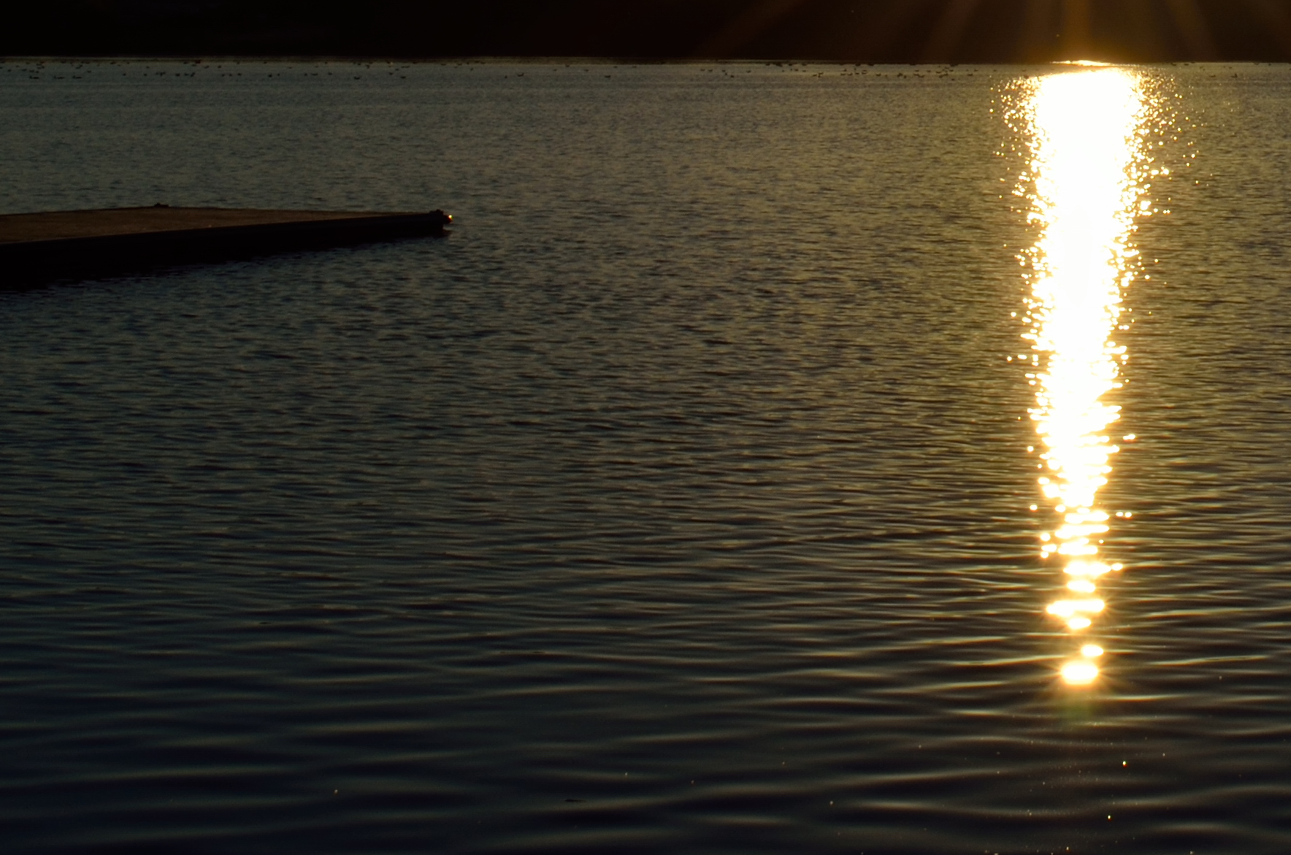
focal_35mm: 92
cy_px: -192
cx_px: 1221
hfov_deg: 21.6
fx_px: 3292
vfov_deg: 14.3
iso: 100
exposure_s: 1/640
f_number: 13
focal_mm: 22
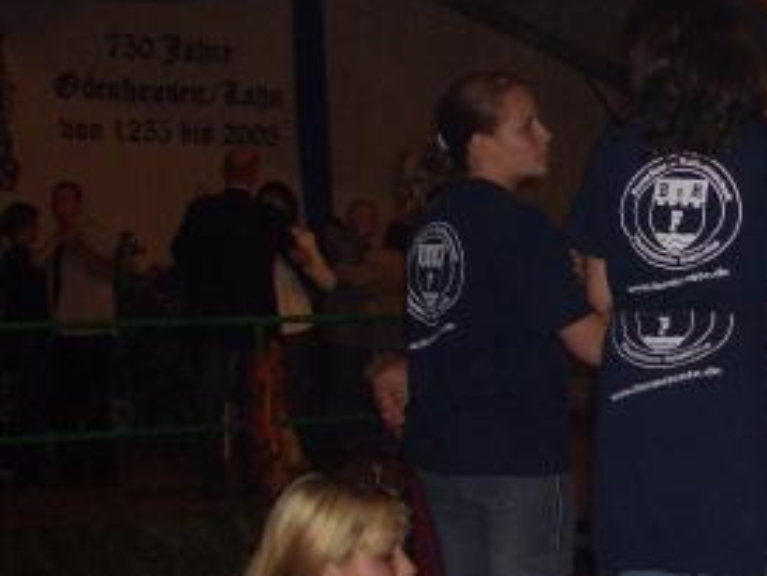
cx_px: 854
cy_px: 348
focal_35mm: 82
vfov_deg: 18.0
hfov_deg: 22.4
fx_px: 1818
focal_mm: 5.8
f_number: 2.6
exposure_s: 1/60
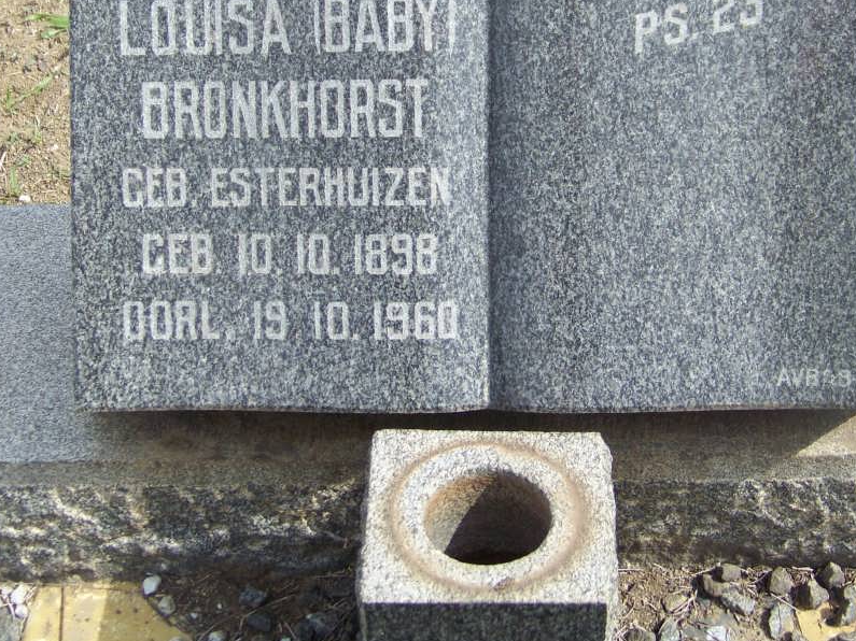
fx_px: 1830
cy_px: 186
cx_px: 515
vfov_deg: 19.8
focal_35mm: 74
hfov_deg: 26.3
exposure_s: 1/500
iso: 64
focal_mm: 7.6
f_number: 2.8
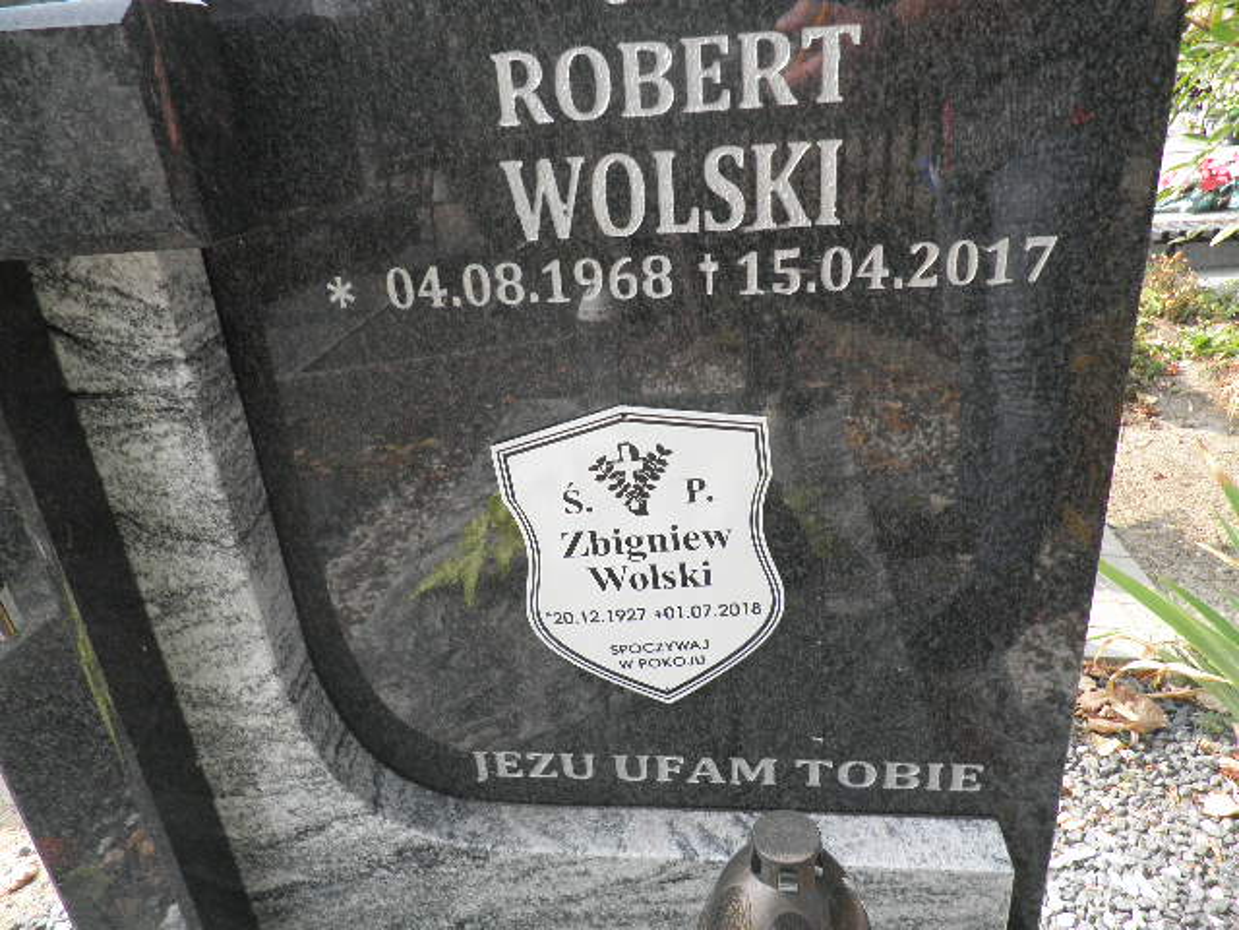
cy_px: 465
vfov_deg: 56.8
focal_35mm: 24
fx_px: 859
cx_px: 620
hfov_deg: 71.6
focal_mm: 4.3
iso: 64
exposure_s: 1/200
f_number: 3.3
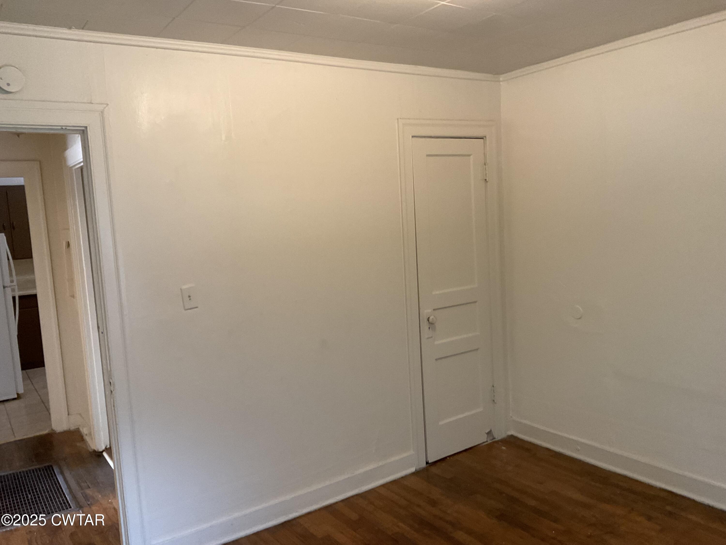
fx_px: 608
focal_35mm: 29
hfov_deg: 61.7
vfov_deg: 48.2
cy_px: 272
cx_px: 363
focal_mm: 3
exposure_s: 1/60
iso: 125
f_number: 1.8
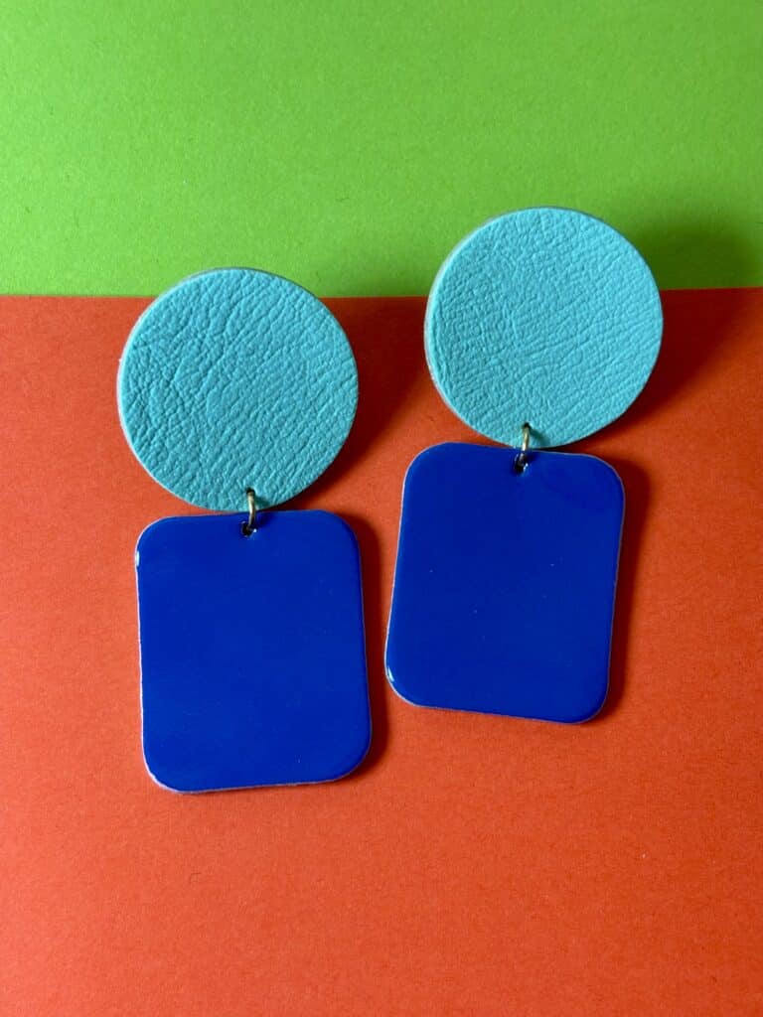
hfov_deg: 28.0
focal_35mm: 52
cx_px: 382
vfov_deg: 36.8
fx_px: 1528
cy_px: 508
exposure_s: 1/100
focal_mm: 5.96
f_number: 1.6
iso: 32
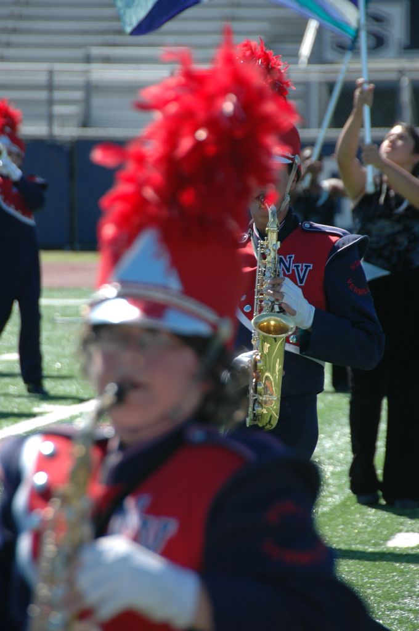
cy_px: 316
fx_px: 5251
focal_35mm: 300
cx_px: 210
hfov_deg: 4.6
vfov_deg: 6.9
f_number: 5.6
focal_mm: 200
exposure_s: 1/500
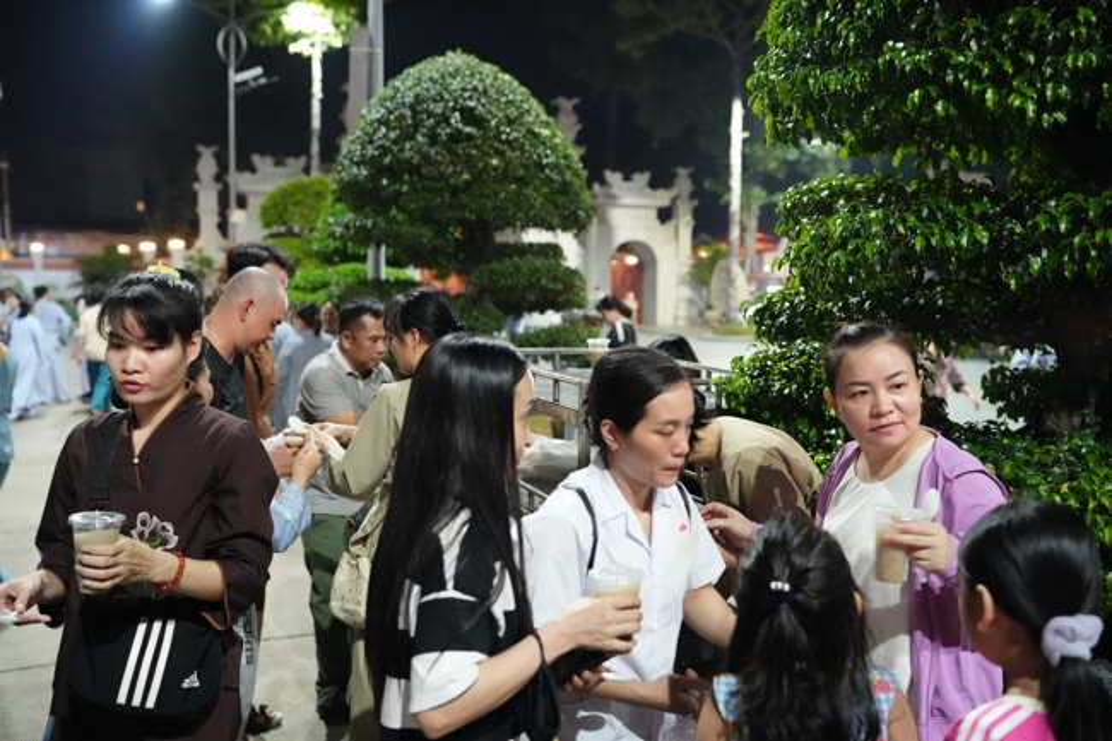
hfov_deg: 53.1
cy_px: 370
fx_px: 1112
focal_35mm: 36
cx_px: 556
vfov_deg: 36.9
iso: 12800
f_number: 2.8
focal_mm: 36
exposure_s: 1/100
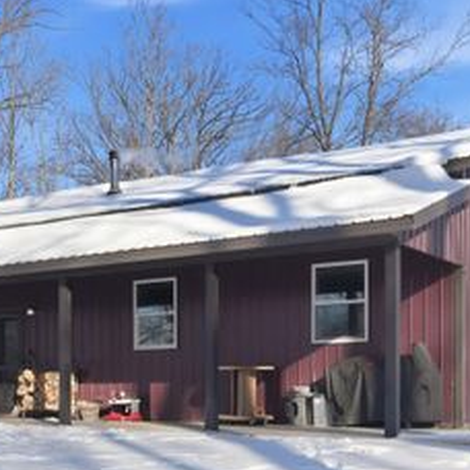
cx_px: 155
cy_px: 294
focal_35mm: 54
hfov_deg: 31.1
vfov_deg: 31.2
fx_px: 837
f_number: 5
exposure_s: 1/4000
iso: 800
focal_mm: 19.5
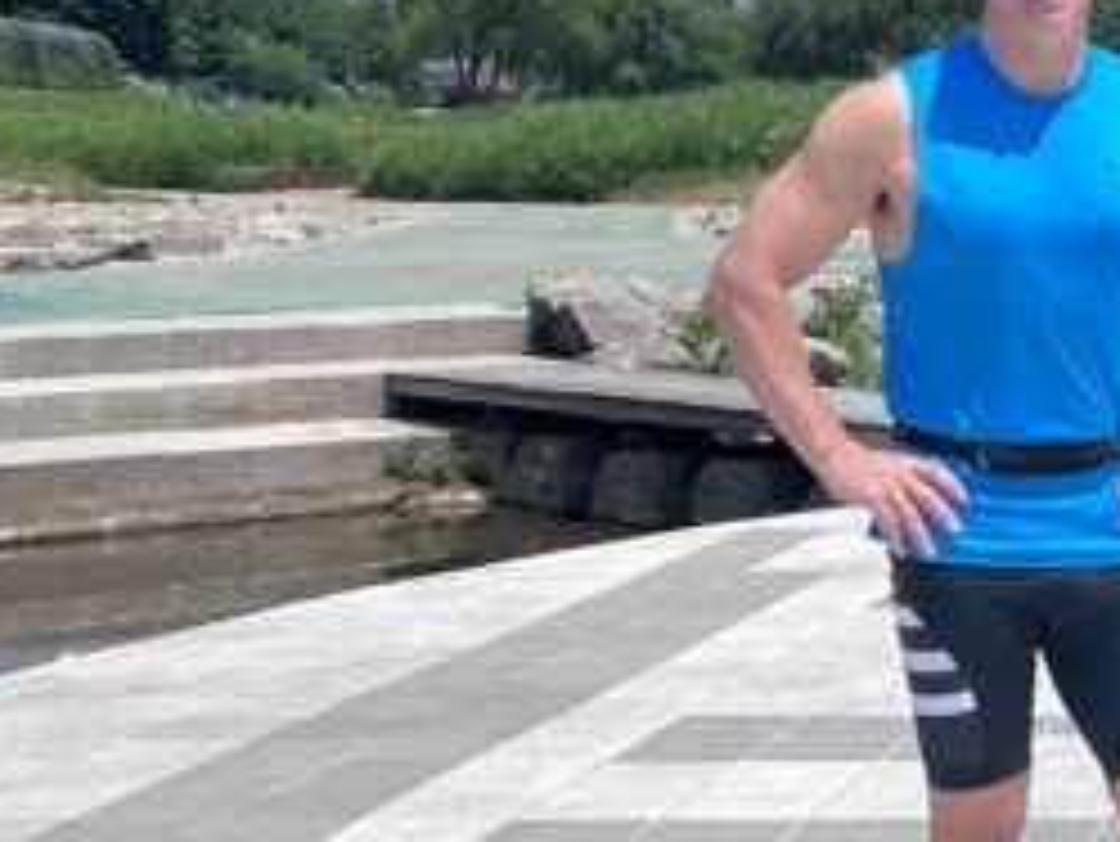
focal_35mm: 107
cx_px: 1385
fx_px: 3464
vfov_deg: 13.6
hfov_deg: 17.4
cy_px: -23
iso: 50
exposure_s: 1/6579
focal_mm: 5.7
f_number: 1.5
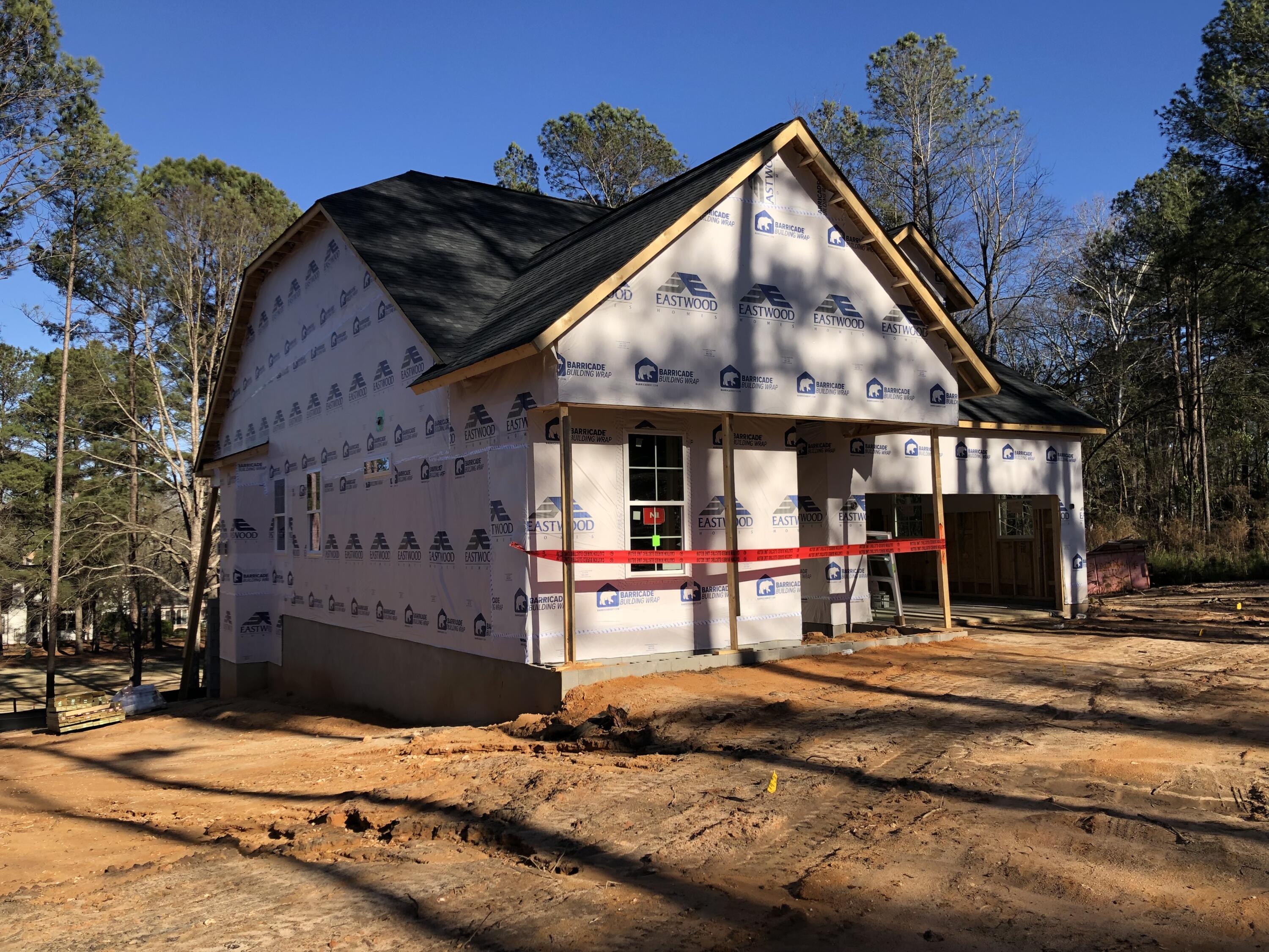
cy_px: 476
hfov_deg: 63.4
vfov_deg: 49.7
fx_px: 1026
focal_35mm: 28
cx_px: 634
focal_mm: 4
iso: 20
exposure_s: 1/1600
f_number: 1.8
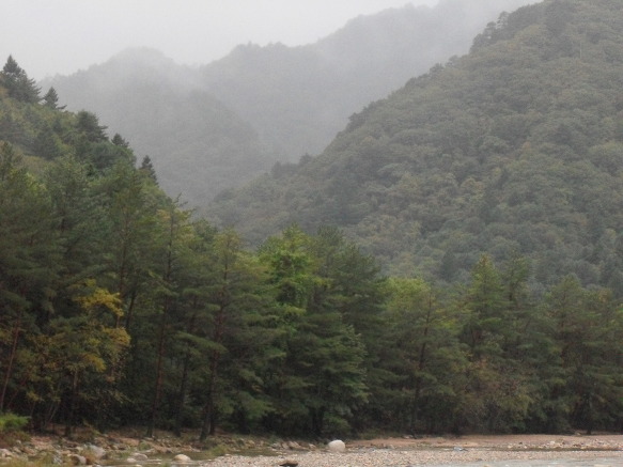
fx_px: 2051
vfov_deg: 13.0
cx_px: 312
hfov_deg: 17.3
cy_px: 234
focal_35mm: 114
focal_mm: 18.9
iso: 400
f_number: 5.2
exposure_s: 1/60
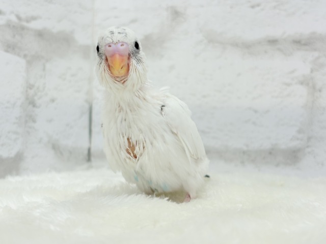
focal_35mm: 52
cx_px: 163
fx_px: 490
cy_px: 122
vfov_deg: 28.0
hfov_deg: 36.8
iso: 50
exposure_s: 1/100
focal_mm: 5.96
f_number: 1.6
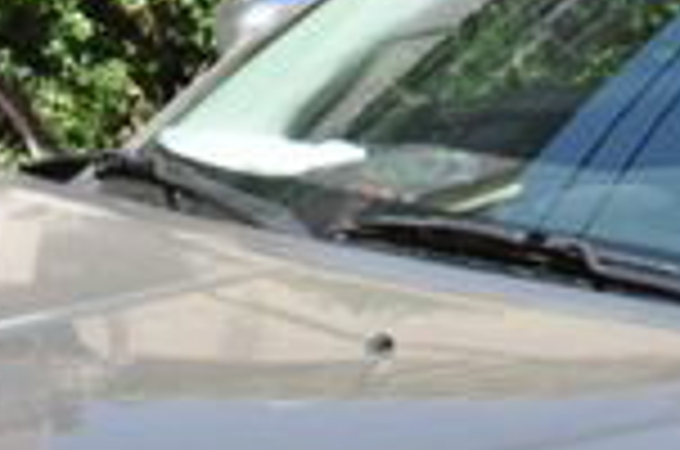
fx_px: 3826
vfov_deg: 6.7
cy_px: 526
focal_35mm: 203
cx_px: 937
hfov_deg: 9.9
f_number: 8
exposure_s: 1/250
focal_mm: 20
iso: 200
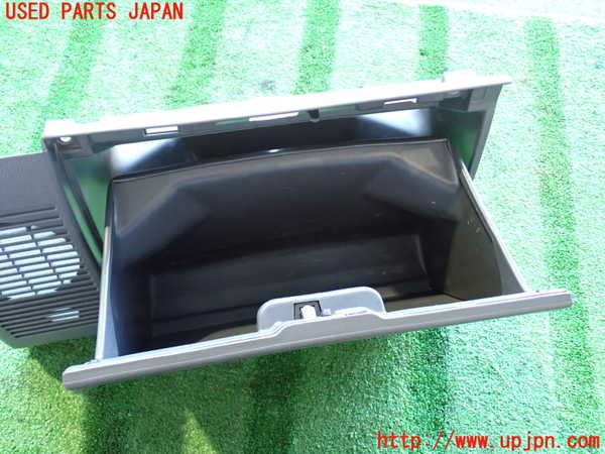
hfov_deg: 60.0
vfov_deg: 46.8
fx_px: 524
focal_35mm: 30
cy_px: 227
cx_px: 302
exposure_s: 1/30
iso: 640
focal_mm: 5.4
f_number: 2.3
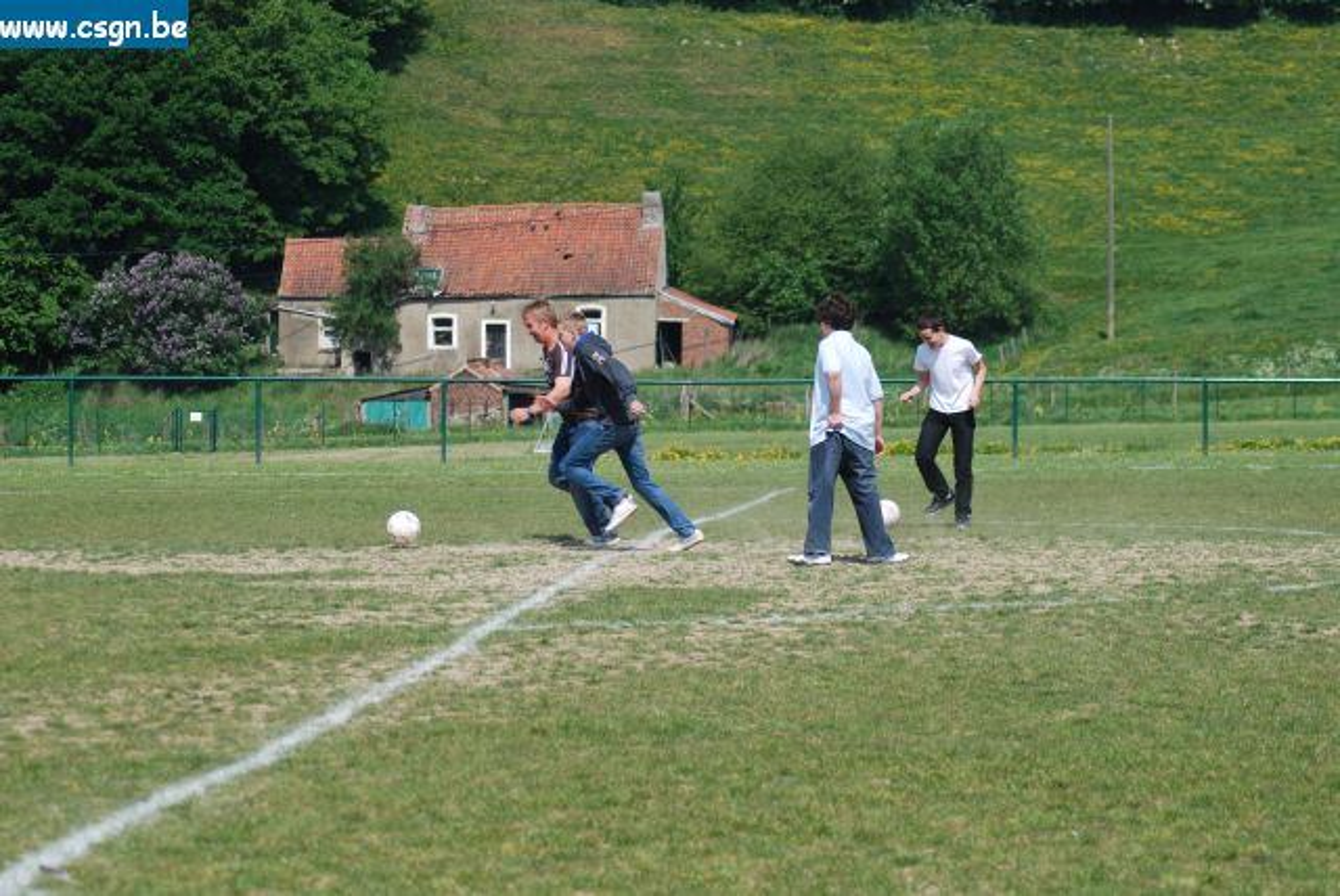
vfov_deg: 10.8
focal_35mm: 128
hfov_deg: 16.1
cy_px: 448
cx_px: 670
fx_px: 4750
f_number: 5.6
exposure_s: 1/500
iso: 100
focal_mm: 85
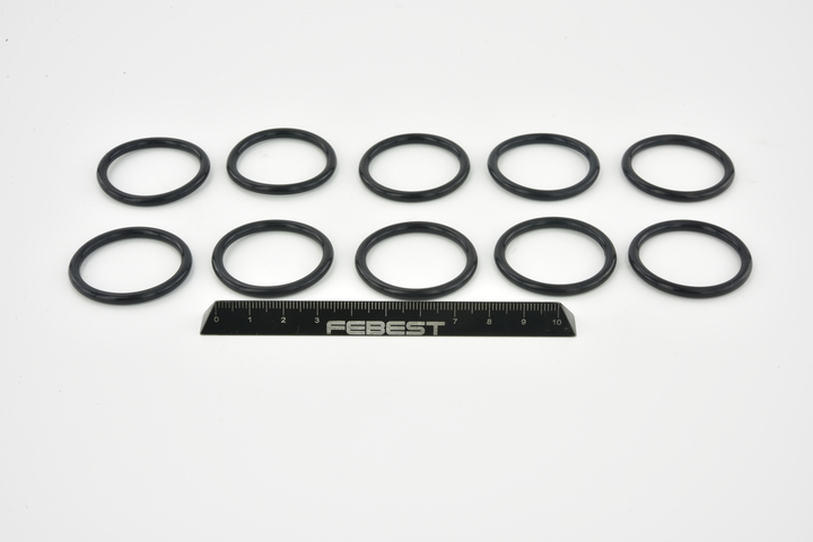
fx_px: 1355
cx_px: 406
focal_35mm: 60
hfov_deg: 33.4
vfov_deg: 22.6
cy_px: 271
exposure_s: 1/2.5
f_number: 29
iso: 64
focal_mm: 60
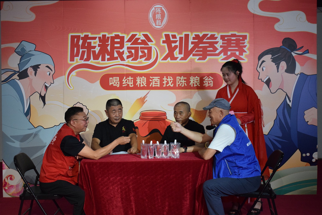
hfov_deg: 37.9
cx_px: 161
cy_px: 108
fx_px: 470
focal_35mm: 52
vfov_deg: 25.7
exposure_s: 1/400
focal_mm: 35
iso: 3200
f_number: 4.5
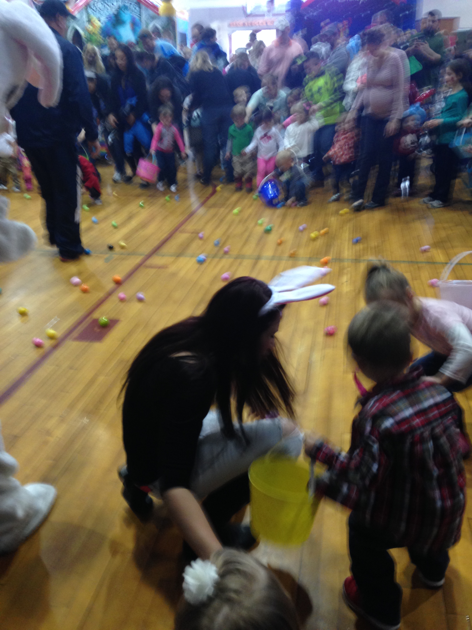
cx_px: 236
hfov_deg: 42.9
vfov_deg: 55.4
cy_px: 315
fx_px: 600
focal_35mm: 33
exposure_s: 1/20
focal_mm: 4.12
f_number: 2.4
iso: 125
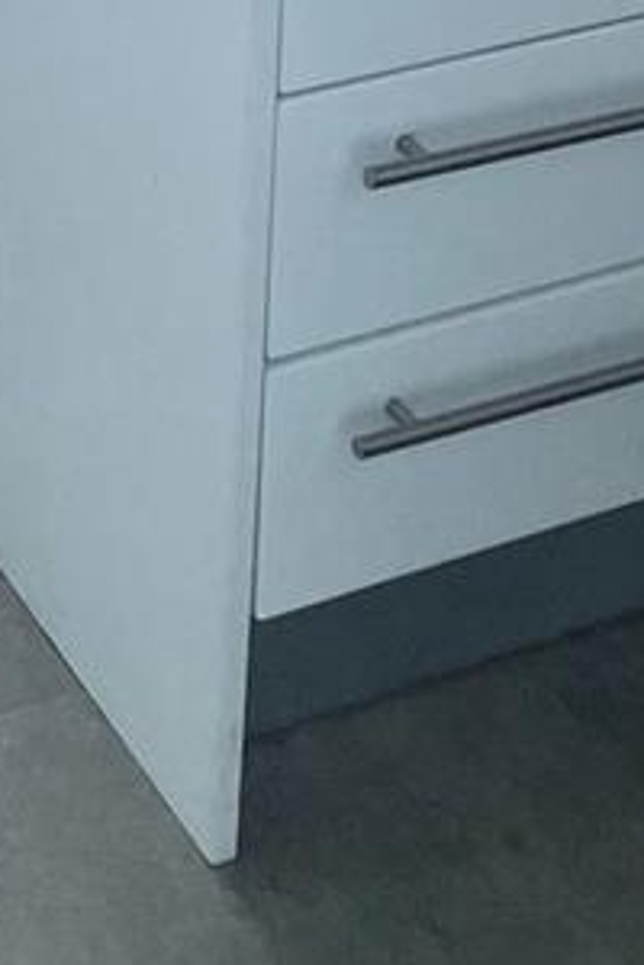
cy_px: -676
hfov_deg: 12.6
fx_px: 2898
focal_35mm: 108
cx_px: 61
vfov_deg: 16.4
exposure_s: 1/121
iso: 125
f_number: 1.6
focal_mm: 4.2
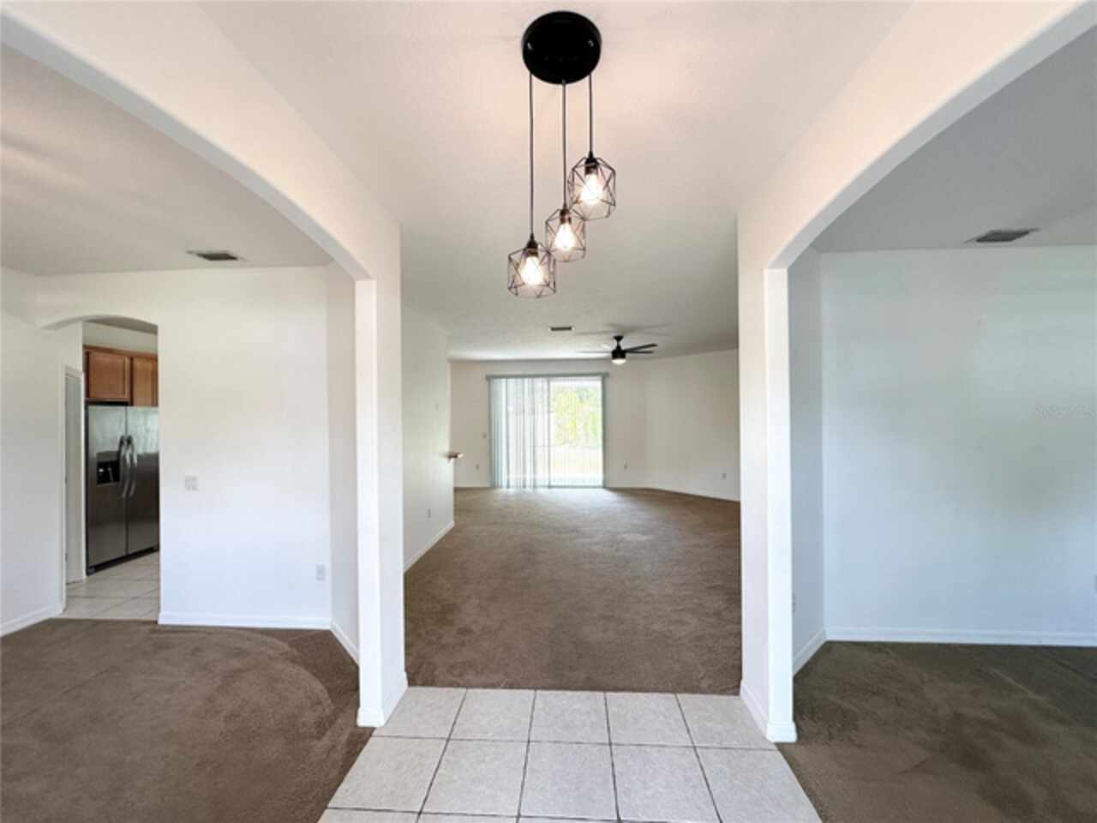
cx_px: 548
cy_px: 412
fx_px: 444
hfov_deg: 102.1
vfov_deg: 85.7
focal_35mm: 14
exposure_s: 1/120
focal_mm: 2.22
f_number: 2.2
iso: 80
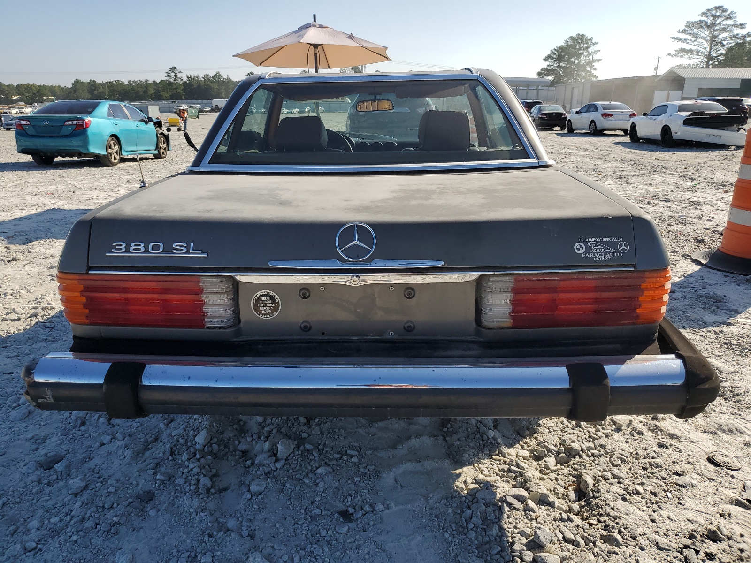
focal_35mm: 26
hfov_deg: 67.3
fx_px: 564
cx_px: 376
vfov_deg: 53.1
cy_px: 282
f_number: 1.5
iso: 50
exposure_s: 1/3333
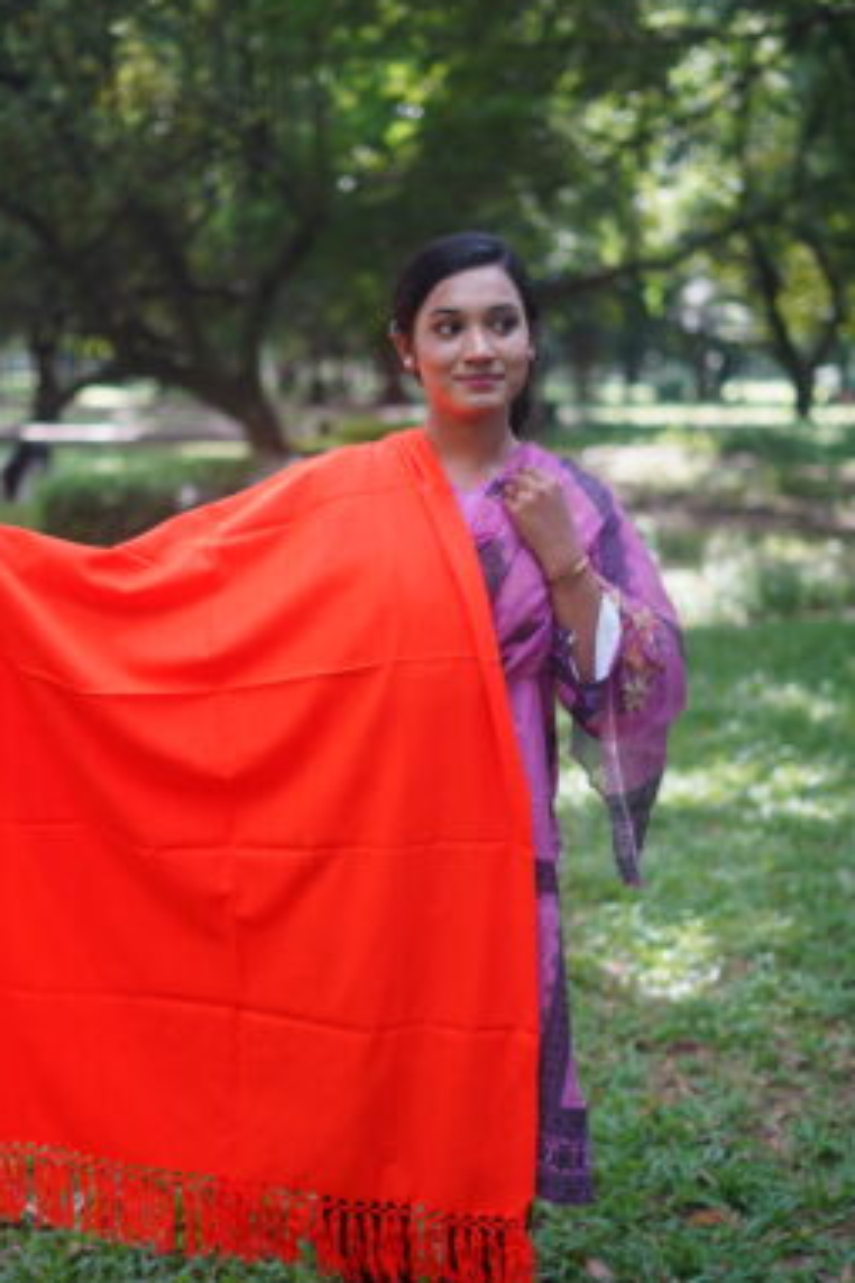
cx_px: 364
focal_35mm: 59
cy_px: 606
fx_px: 2102
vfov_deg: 33.9
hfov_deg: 23.0
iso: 500
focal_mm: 50
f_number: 1.8
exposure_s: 1/320
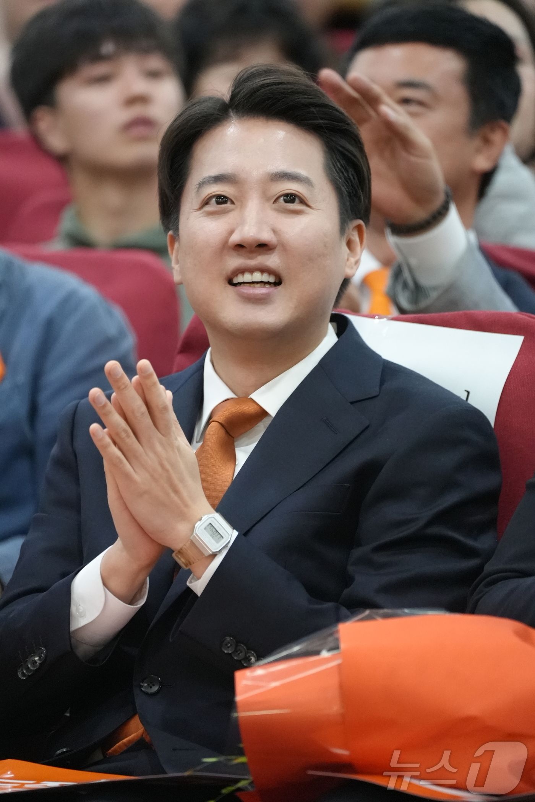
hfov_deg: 3.4
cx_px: 268
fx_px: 8904
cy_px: 401
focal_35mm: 400
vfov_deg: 5.2
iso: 12800
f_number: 5.6
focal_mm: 400
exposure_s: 1/400
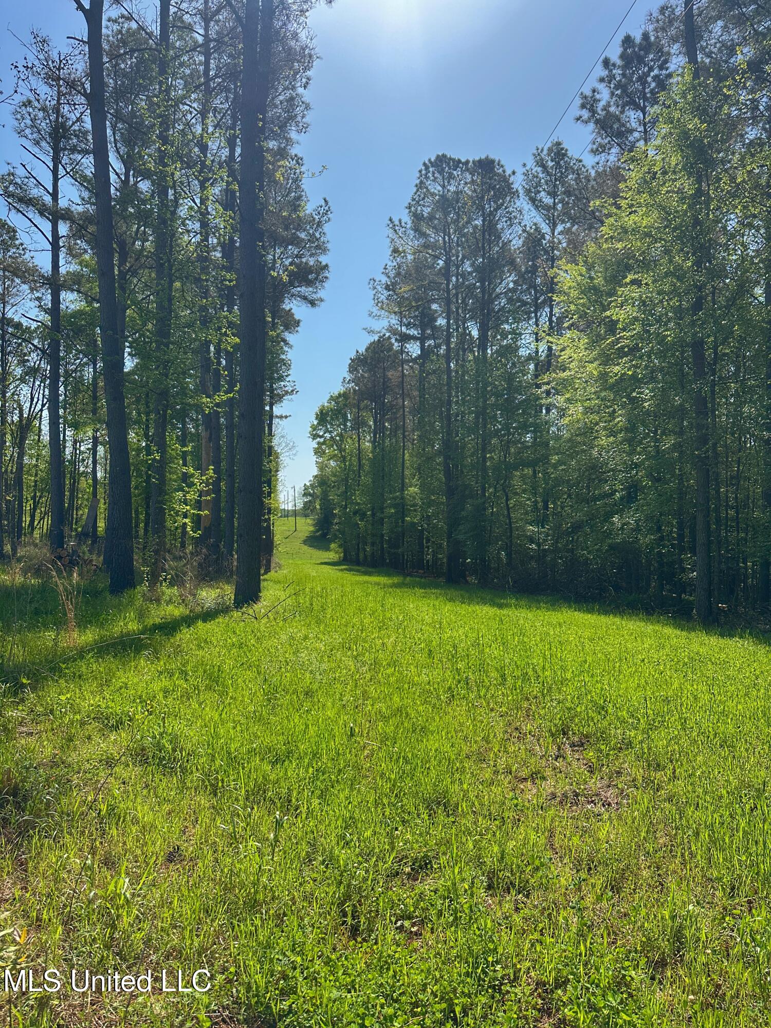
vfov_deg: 71.6
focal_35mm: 24
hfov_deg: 56.8
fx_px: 713
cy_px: 514
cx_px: 386
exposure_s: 1/3717
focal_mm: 6.86
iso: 80
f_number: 1.78
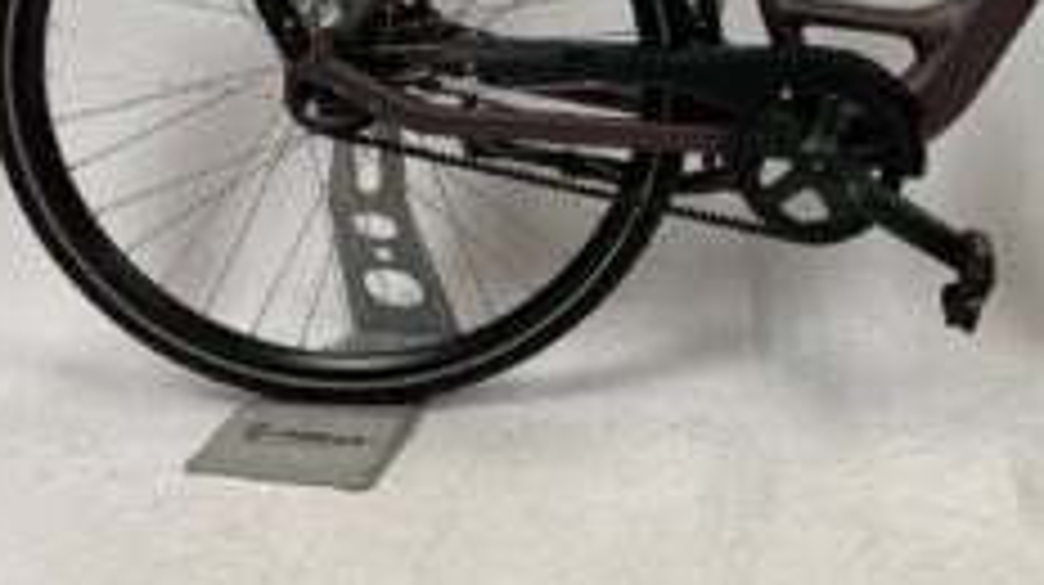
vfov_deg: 20.2
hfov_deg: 35.9
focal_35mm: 55
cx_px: 914
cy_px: -148
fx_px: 1521
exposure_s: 1/100
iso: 80
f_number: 1.8
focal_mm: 4.25
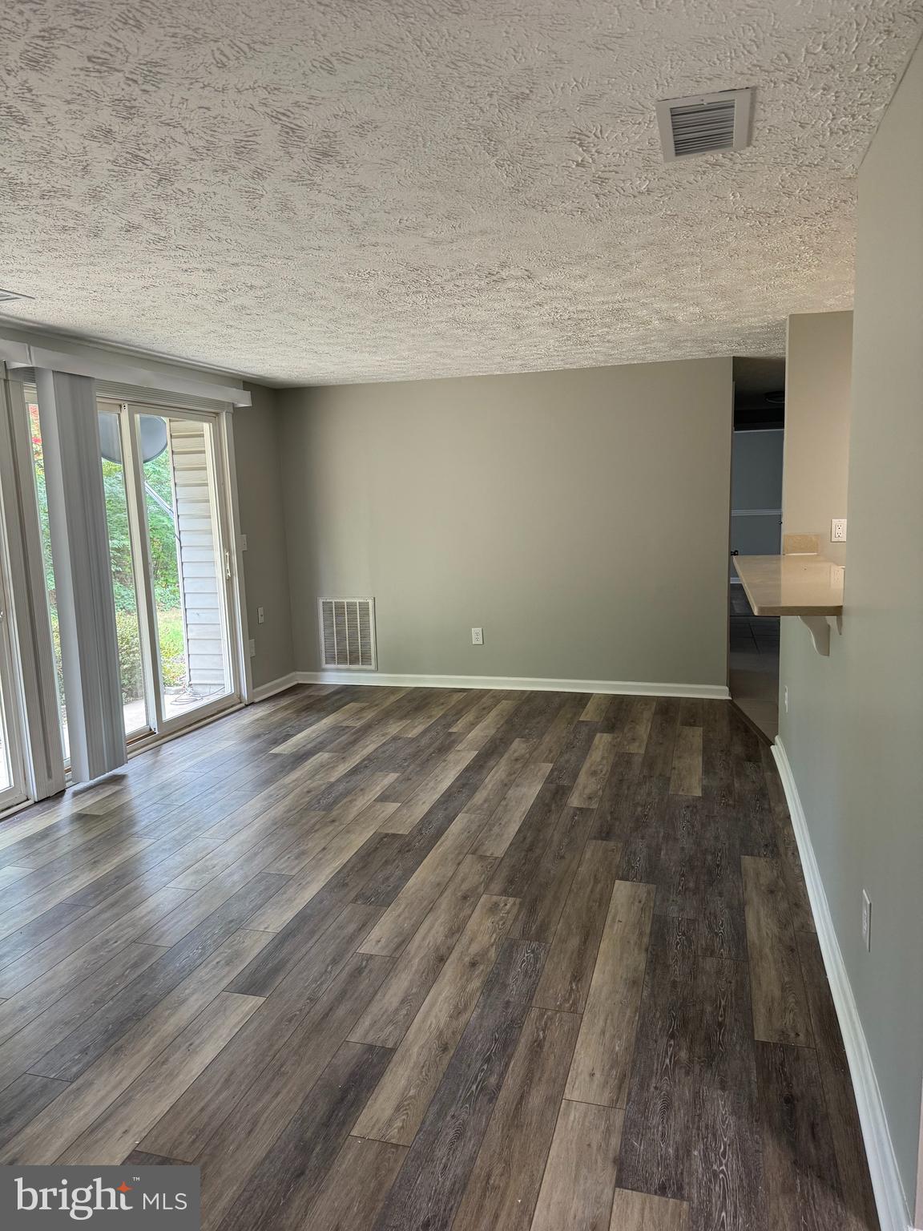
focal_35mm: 24
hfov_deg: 56.8
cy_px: 616
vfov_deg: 71.6
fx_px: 853
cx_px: 462
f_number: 1.78
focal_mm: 6.86
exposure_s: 1/60
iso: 200
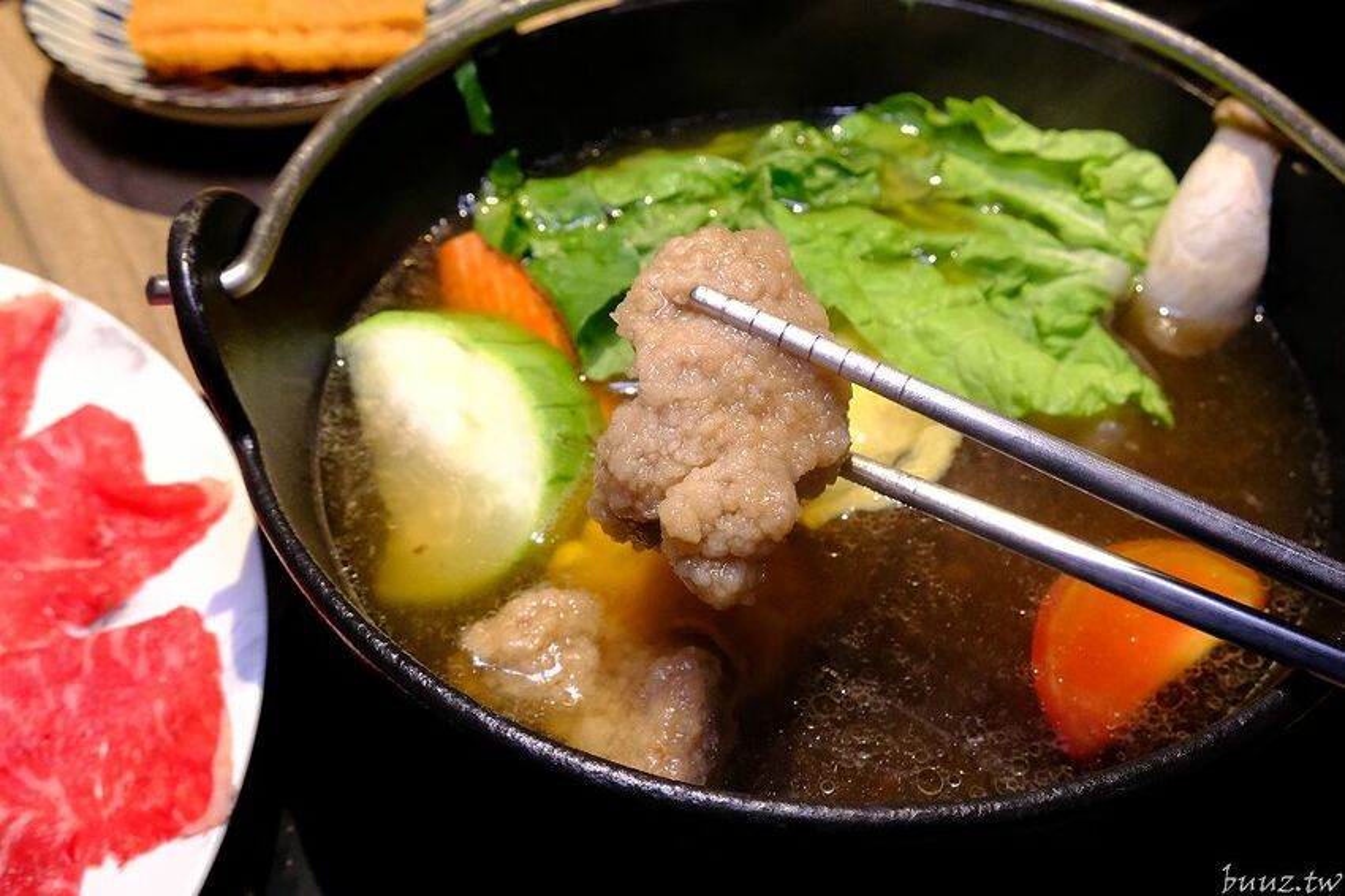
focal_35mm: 31
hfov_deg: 60.3
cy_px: 448
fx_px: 1158
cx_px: 672
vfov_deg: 42.3
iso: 3200
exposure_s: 1/125
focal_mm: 20.5
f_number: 7.1
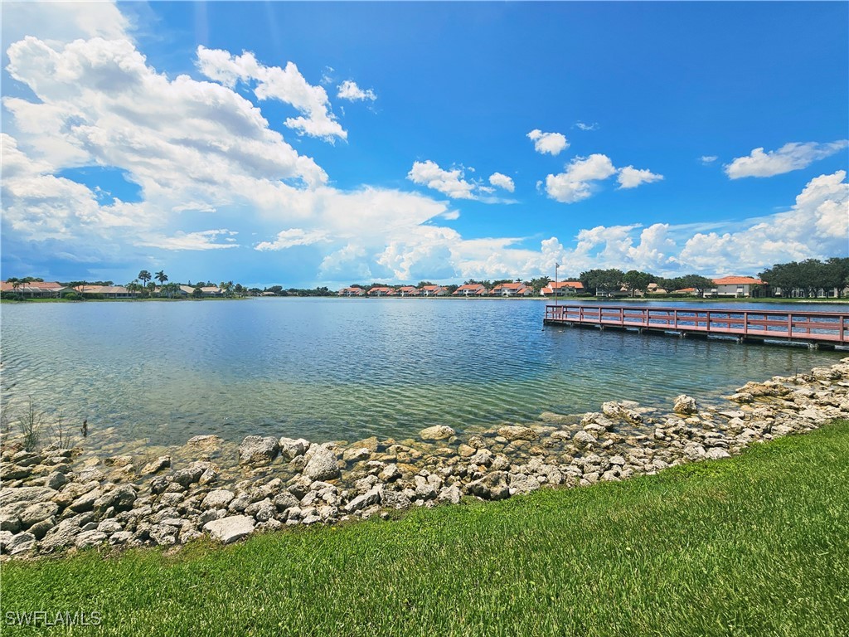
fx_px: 319
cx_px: 424
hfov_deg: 106.2
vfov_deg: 89.9
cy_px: 318
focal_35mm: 13
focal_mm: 2.2
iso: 50
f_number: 2.2
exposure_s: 1/10000
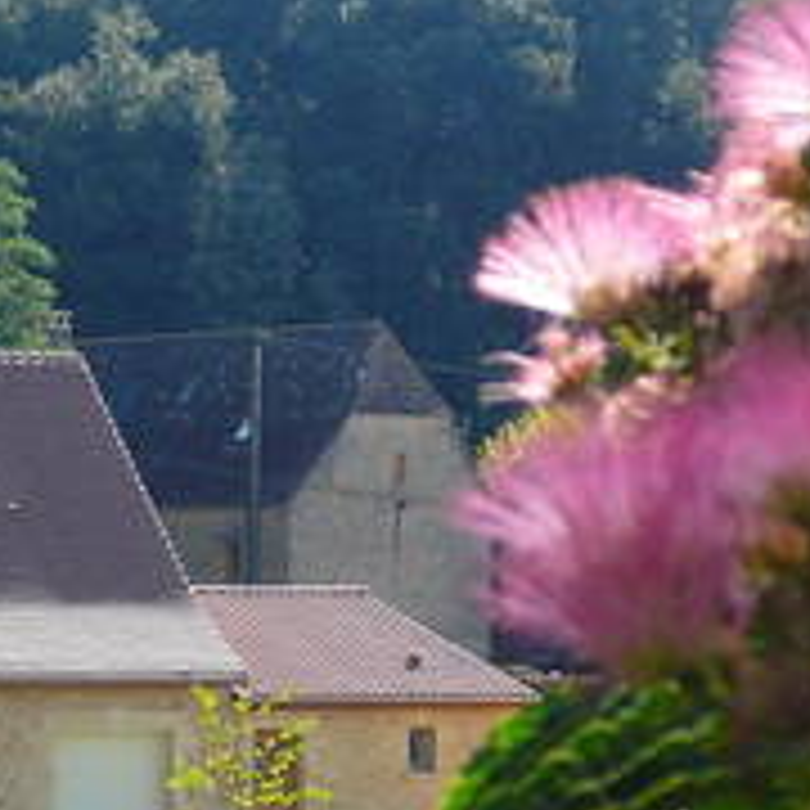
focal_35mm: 180
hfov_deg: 9.7
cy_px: 486
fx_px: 4765
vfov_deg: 9.7
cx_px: 351
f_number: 4.3
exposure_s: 1/320
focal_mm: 11.2
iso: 100
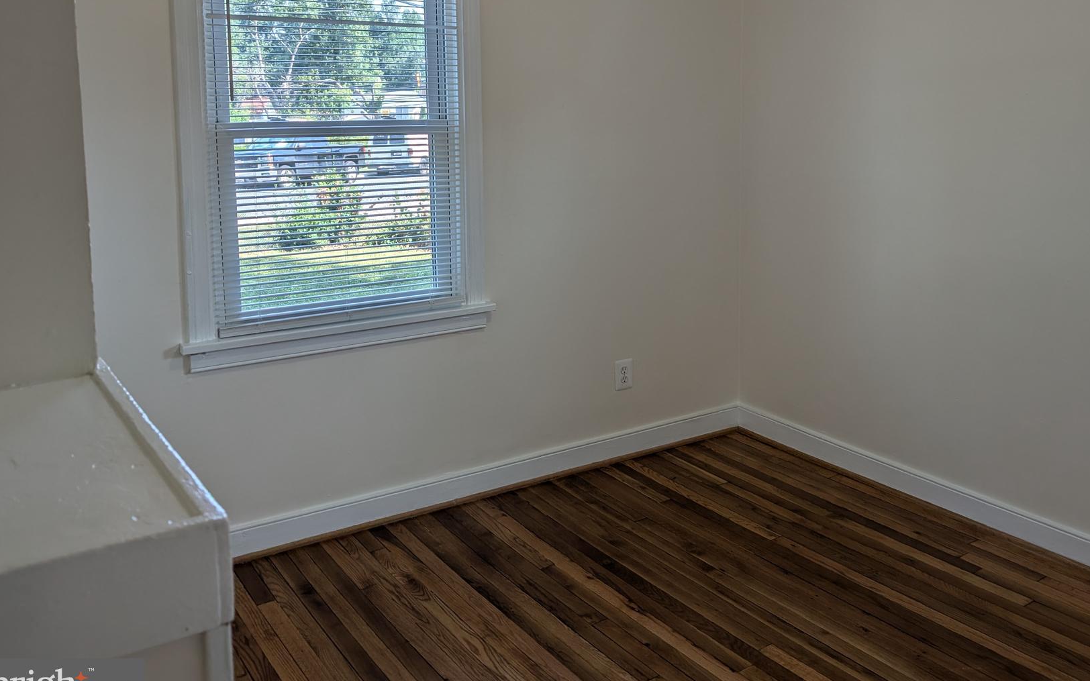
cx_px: 662
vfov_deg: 38.7
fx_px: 951
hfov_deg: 59.1
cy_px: 198
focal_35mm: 32
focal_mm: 6.9
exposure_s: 1/120
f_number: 1.68
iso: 28
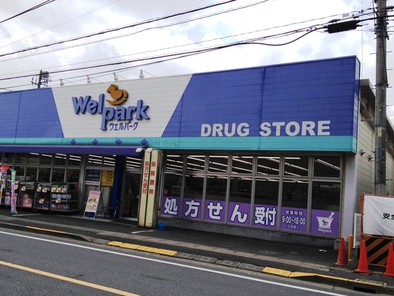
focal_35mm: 39
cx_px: 196
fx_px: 444
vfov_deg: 36.8
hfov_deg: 47.8
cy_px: 155
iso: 50
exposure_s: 1/2123
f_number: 2.4
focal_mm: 4.28
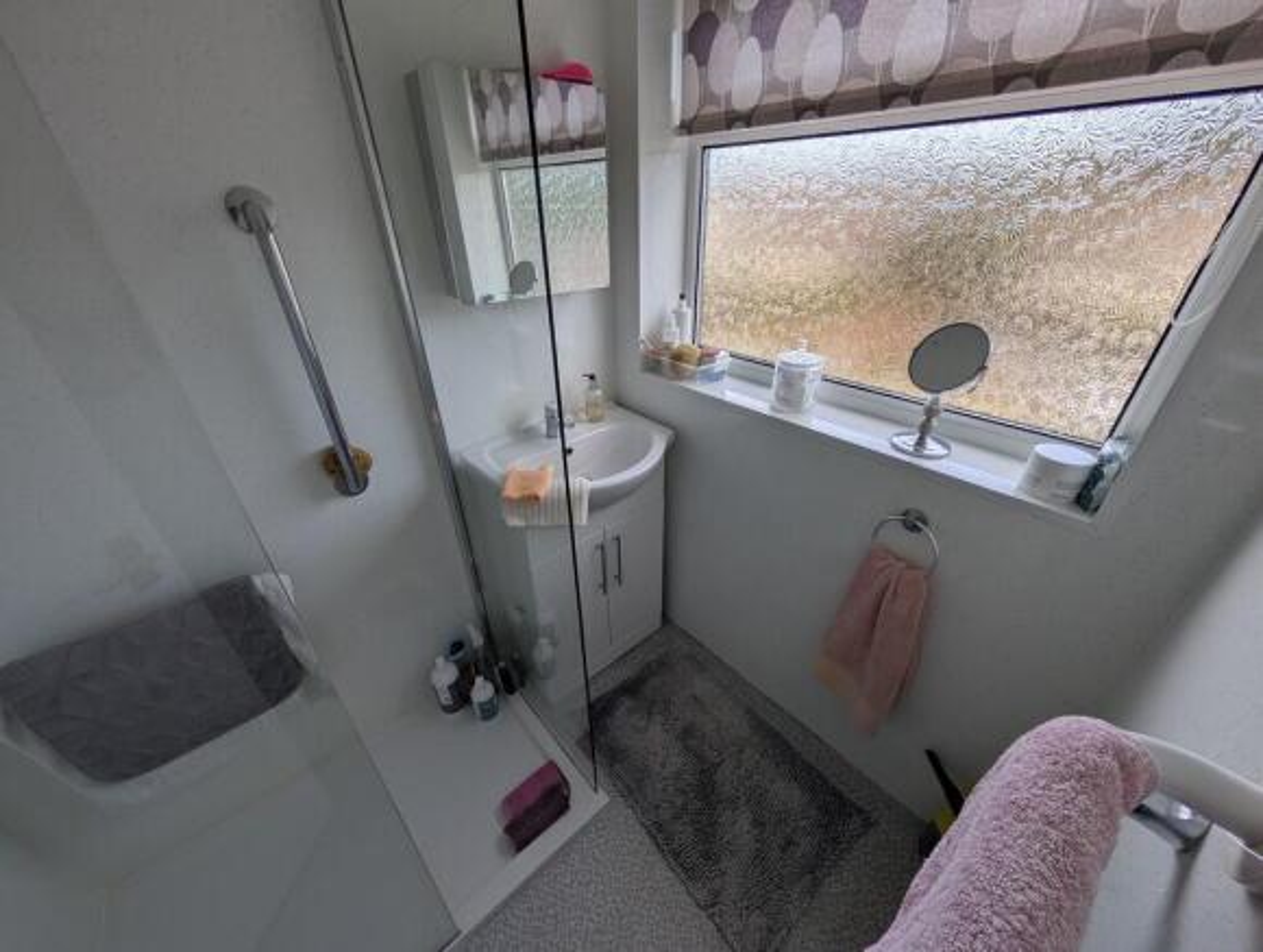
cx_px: 632
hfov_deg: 110.4
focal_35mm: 12
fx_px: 439
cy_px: 476
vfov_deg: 94.7
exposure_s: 1/697
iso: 52
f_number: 1.7
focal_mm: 2.02
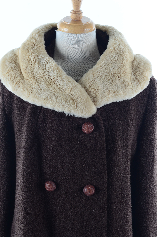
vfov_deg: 24.7
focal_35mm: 82
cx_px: 78
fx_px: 542
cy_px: 118
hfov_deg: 16.5
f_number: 18
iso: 400
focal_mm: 55
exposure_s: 1/80
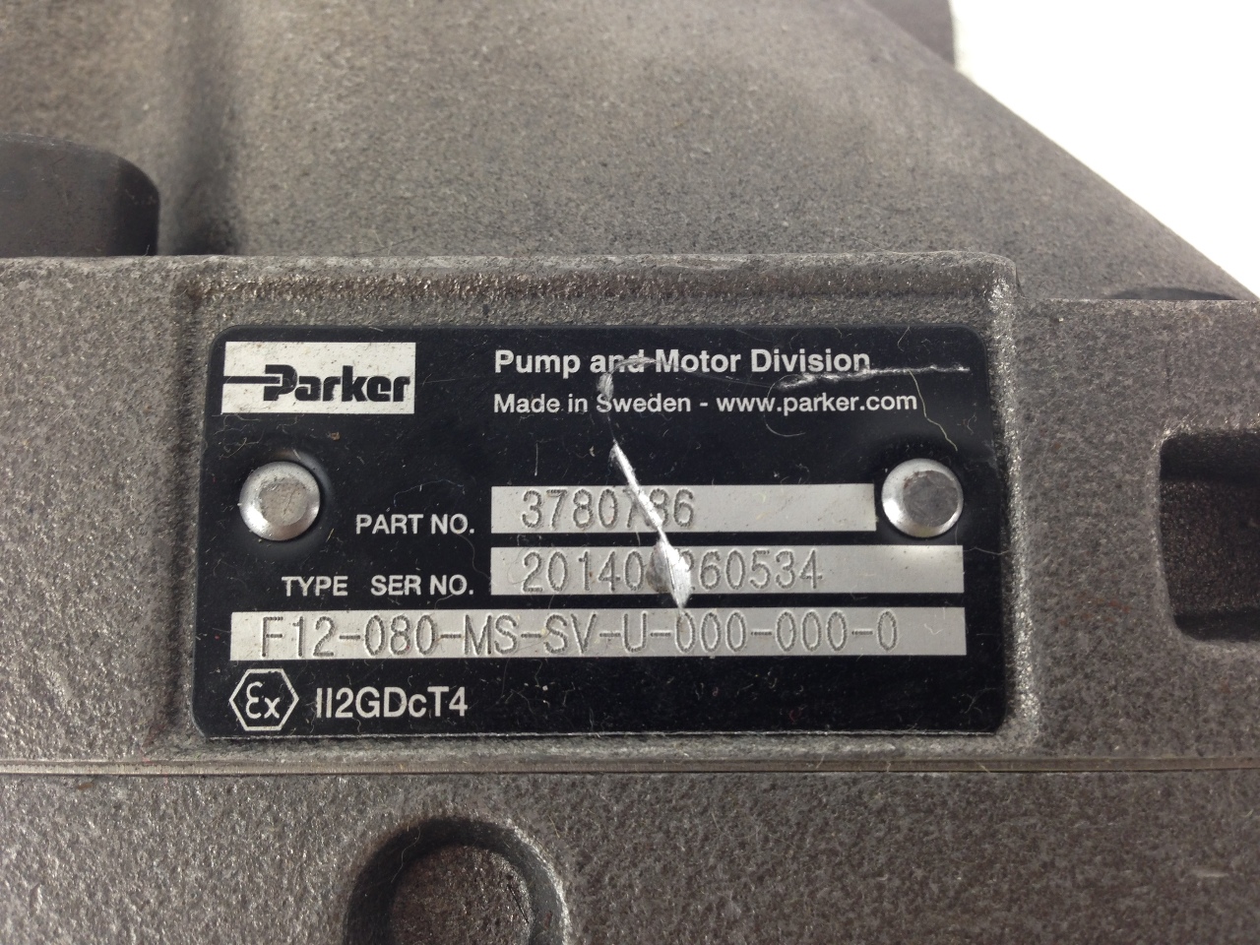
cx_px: 630
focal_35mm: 33
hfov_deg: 55.4
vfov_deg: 42.9
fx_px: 1201
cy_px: 472
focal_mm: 4.12
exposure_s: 1/24
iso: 50
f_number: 2.4
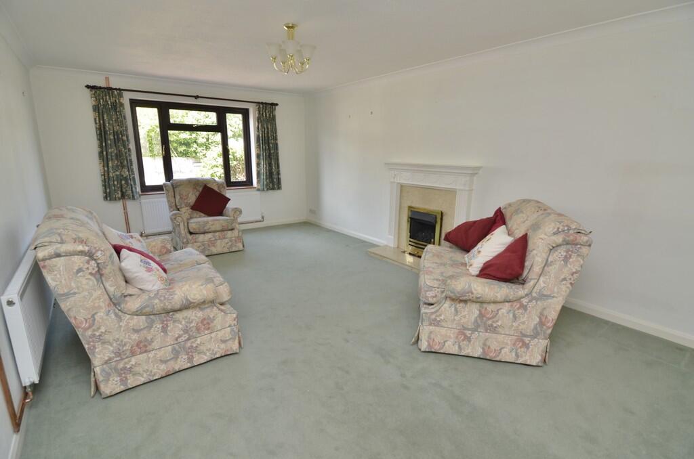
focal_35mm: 16
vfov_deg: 71.8
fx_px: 317
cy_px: 230
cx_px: 347
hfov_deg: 95.1
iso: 400
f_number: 5.6
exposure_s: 1/60
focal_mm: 11
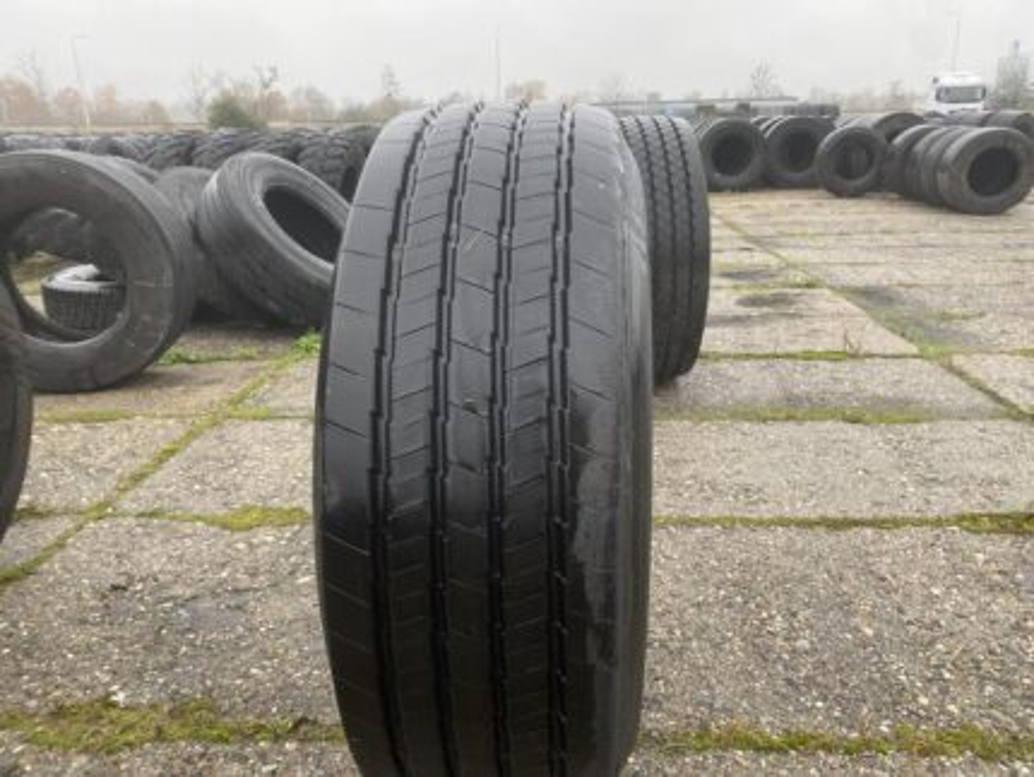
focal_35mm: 26
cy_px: 388
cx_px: 517
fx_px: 777
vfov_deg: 53.1
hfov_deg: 67.3
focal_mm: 4.25
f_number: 1.8
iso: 64
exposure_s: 1/121
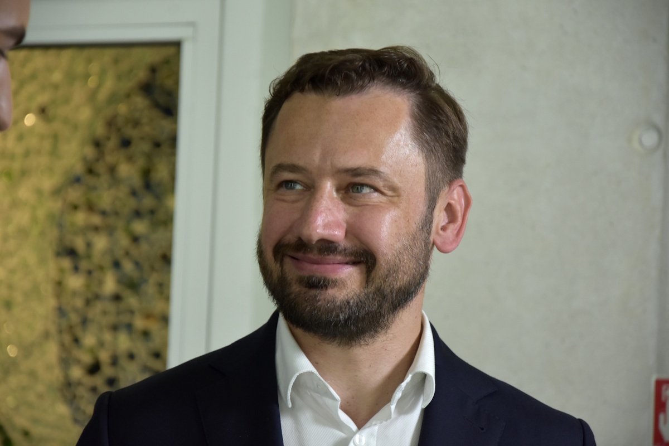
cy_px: 223
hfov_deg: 13.0
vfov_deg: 8.7
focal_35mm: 158
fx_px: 2927
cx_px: 334
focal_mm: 105
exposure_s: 1/125
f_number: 5.6
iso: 800
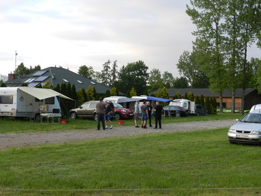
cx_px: 140
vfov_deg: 28.0
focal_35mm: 52
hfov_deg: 36.8
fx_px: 392
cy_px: 108
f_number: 4.2
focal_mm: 8.1
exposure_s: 1/60
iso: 160
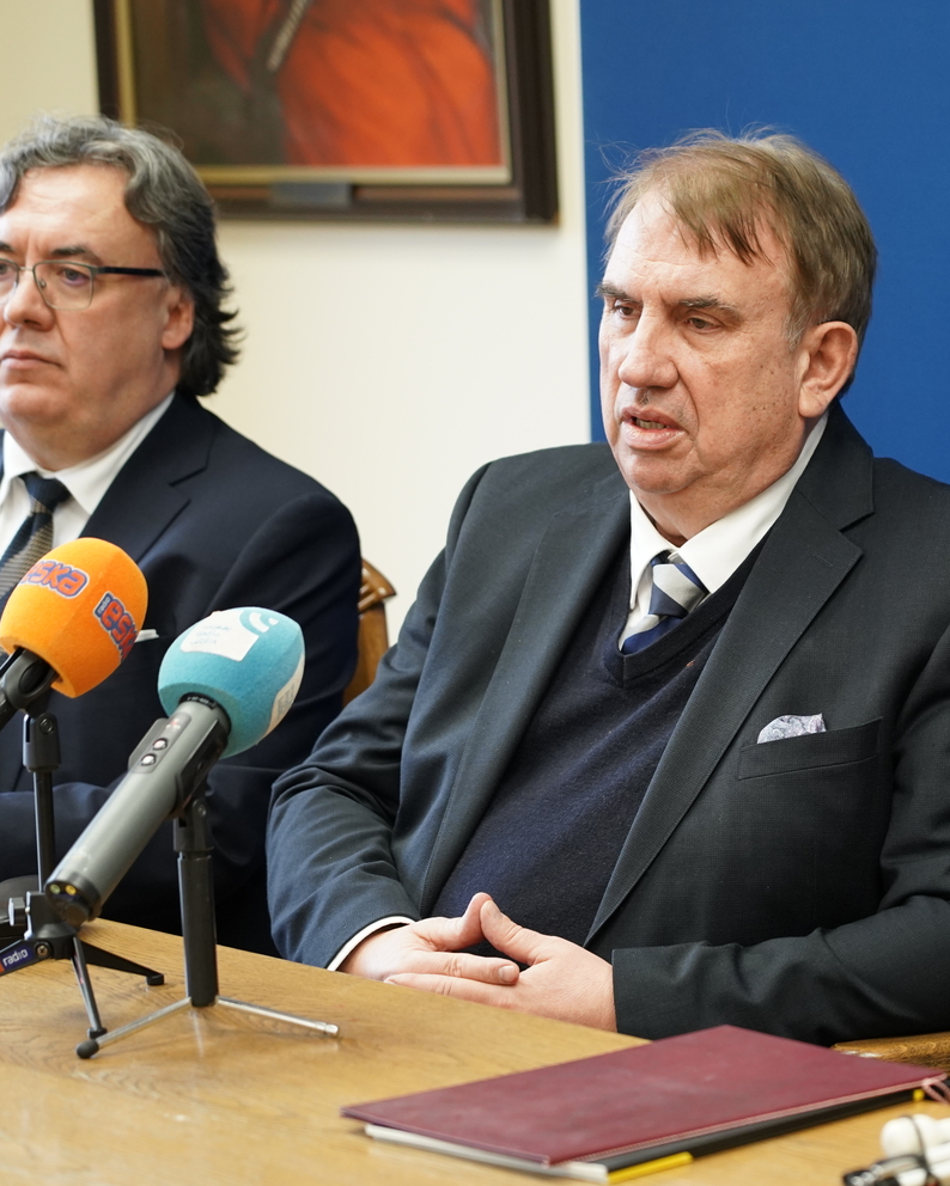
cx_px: 731
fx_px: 5235
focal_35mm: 149
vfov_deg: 12.9
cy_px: 592
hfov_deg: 10.3
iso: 2000
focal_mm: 105
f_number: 4
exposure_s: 1/200
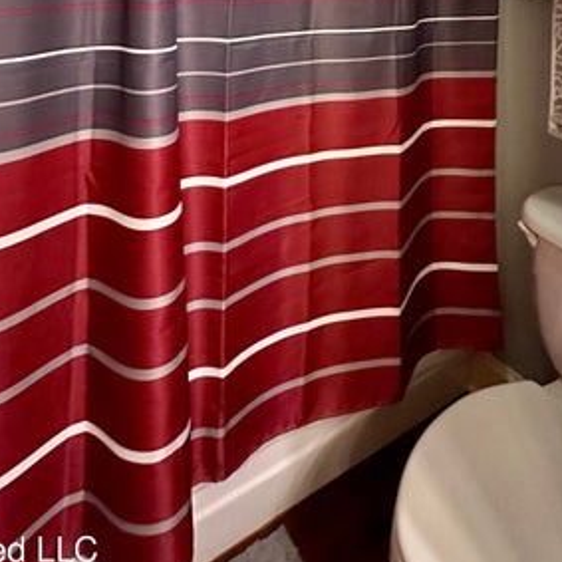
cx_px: 318
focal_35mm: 28
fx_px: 514
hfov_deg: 57.1
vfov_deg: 45.8
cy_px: -28
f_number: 2.2
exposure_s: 1/60
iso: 1000
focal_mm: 2.22
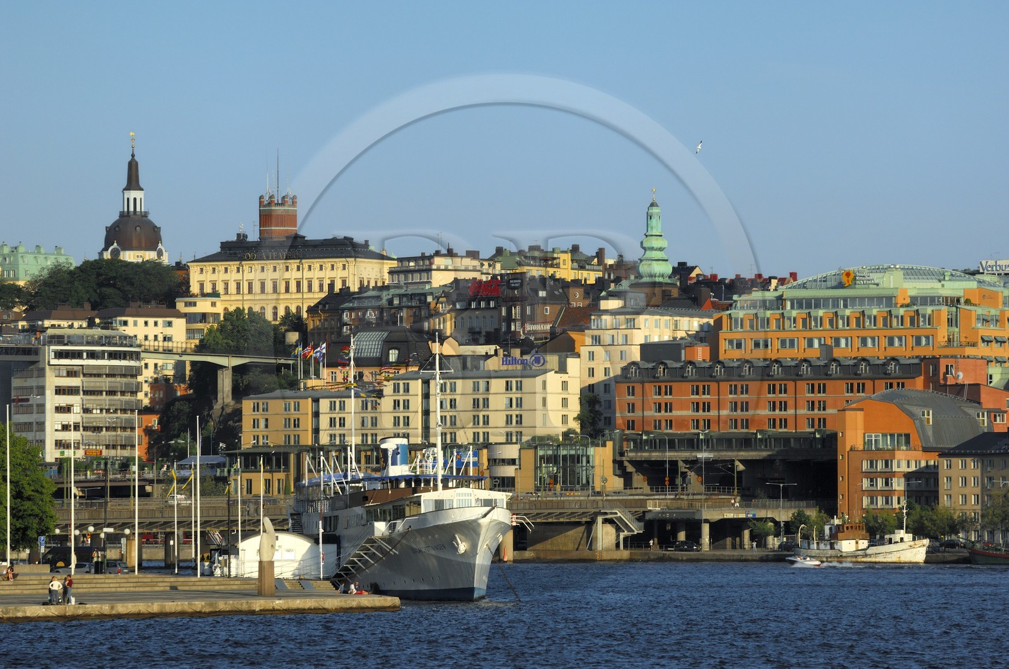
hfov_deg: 8.9
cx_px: 504
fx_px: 6507
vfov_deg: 5.9
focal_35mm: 232
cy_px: 334
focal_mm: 155
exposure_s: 1/400
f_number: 9
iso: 100
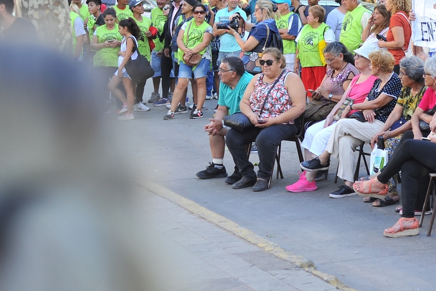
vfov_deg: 12.7
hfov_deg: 18.8
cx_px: 385
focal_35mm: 107
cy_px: 7
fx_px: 1296
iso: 320
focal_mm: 50
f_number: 2.8
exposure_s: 1/500
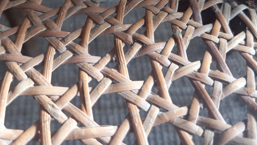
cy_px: 5
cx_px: 128
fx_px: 273
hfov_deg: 50.5
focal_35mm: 40
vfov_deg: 28.2
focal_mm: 4.6
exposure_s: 1/50
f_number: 2
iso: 64
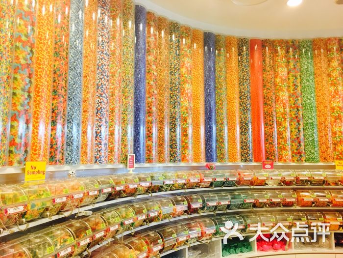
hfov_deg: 61.7
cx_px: 172
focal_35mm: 29
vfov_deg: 48.2
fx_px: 287
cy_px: 129
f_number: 2.2
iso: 50
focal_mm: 4.15
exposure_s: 1/33
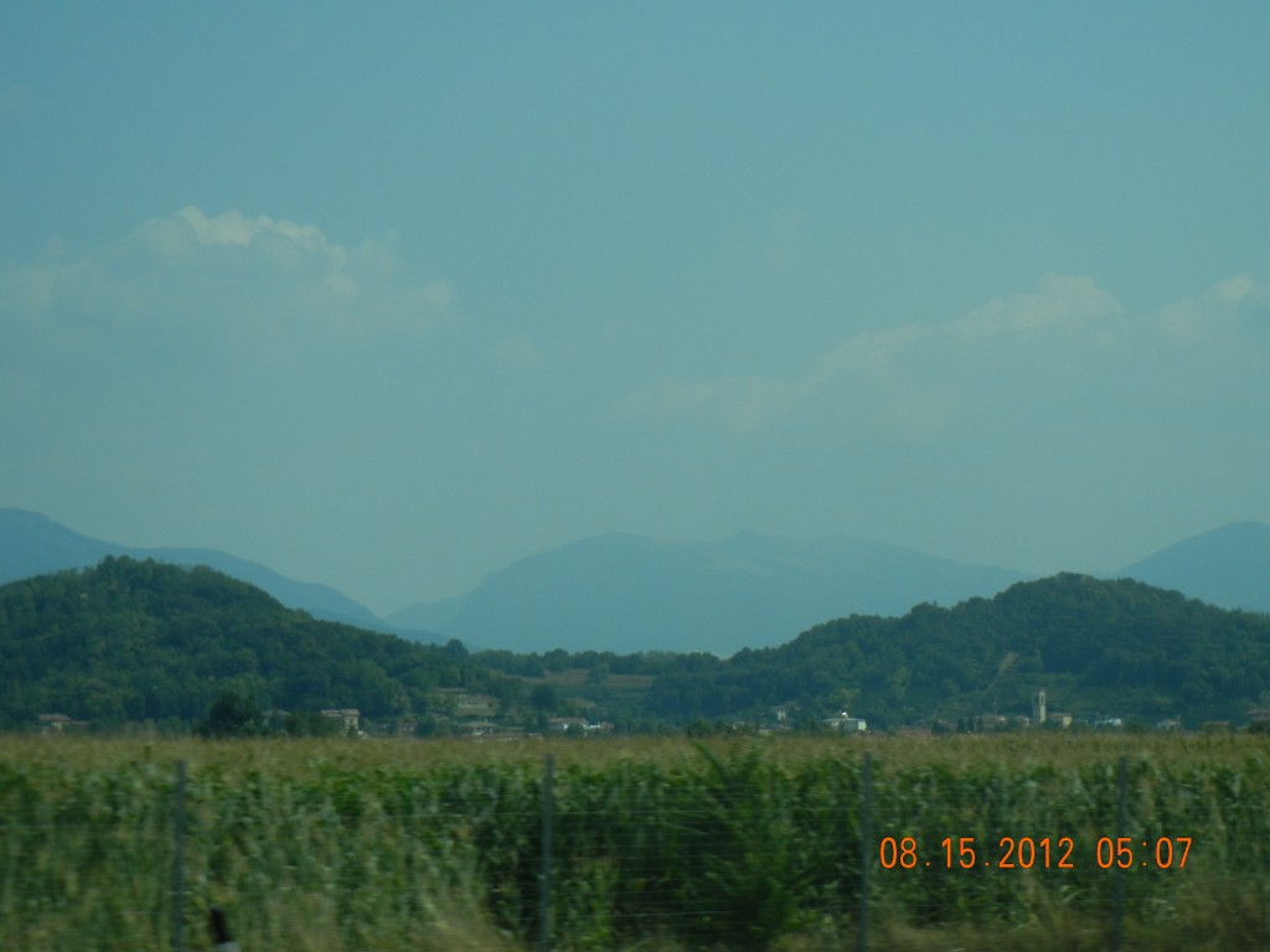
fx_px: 3742
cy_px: 476
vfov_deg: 14.5
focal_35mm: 102
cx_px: 635
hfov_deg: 19.3
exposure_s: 1/376
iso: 160
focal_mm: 18.3
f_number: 9
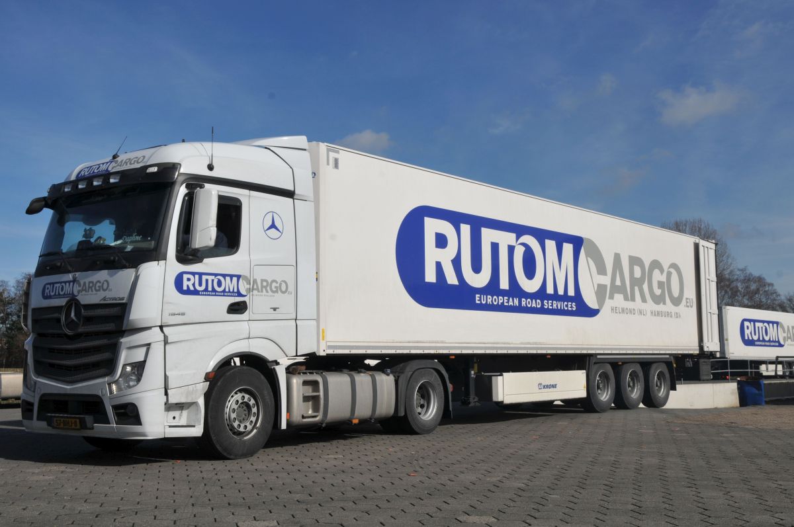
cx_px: 397
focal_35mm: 39
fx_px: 859
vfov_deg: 34.1
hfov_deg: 49.6
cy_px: 264
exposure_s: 1/500
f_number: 11
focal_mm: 26
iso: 200
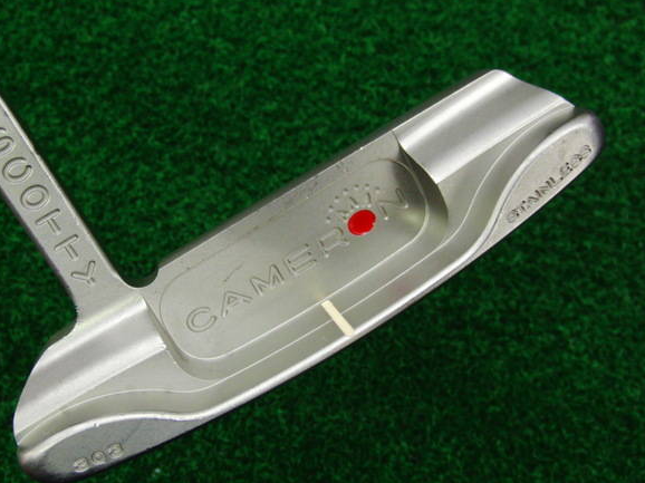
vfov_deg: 35.1
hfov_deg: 45.8
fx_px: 764
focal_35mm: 41
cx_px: 298
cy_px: 243
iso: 400
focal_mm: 6.42
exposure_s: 1/80
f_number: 3.6
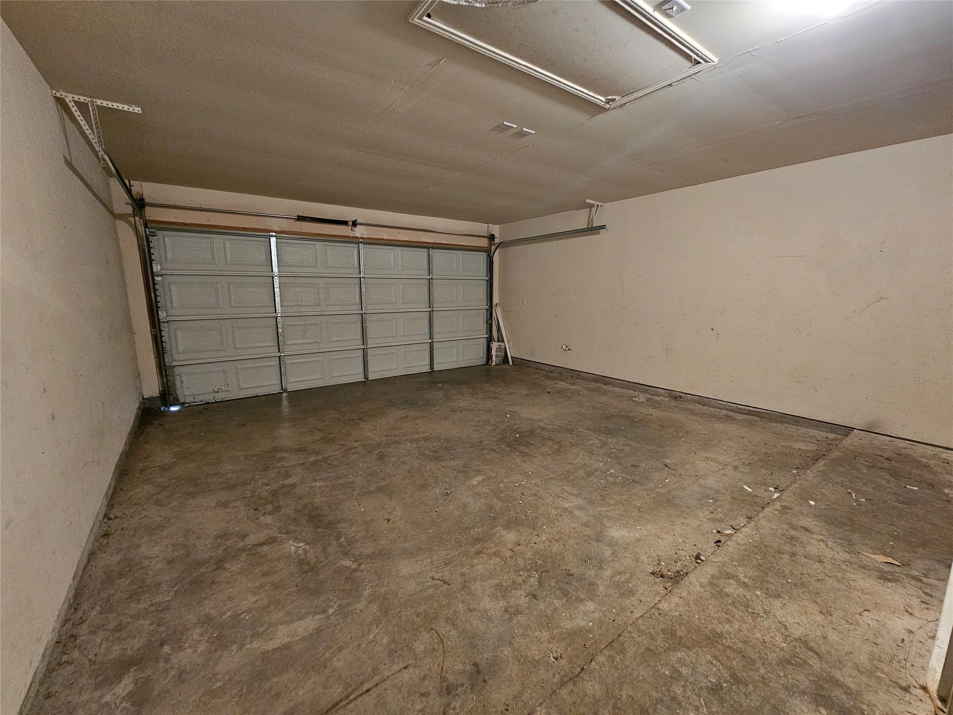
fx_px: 358
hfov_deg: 106.2
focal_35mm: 13
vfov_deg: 89.9
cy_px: 358
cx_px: 476
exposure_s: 1/24
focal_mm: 2.2
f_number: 2.2
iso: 800
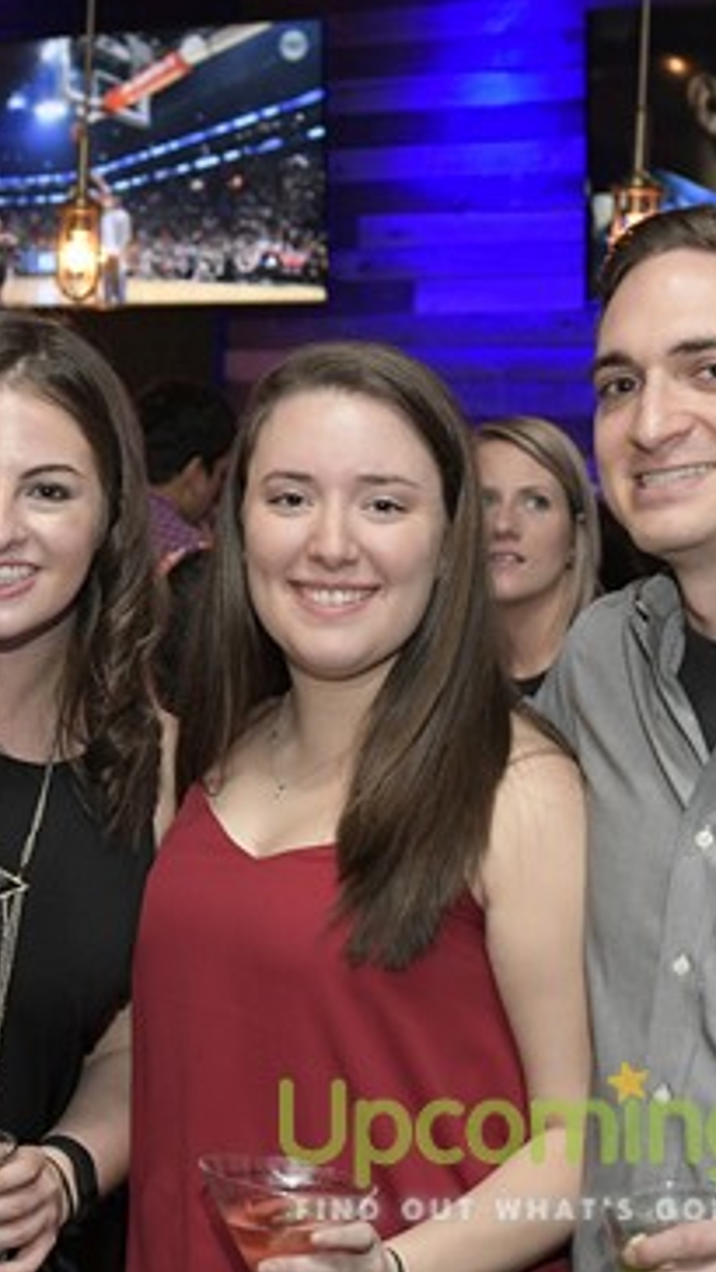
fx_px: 2563
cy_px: 634
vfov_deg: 27.9
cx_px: 157
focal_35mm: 76
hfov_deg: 15.8
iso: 2000
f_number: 4
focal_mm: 32
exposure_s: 1/100
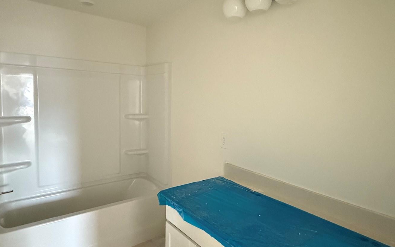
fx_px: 248
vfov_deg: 53.0
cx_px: 232
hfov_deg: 76.5
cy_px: 114
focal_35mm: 23
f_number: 2.2
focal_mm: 2.22
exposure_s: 1/60
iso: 1250
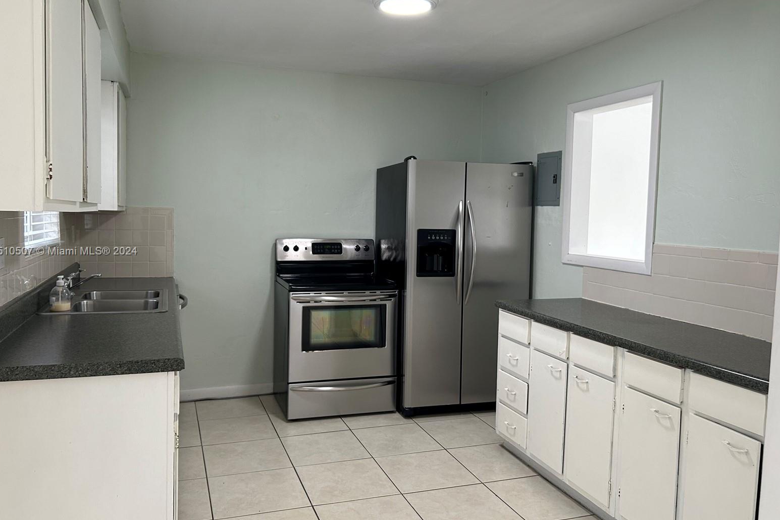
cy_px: 252
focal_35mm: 28
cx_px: 380
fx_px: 607
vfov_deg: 46.4
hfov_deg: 65.5
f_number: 1.5
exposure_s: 1/120
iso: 125
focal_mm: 5.7
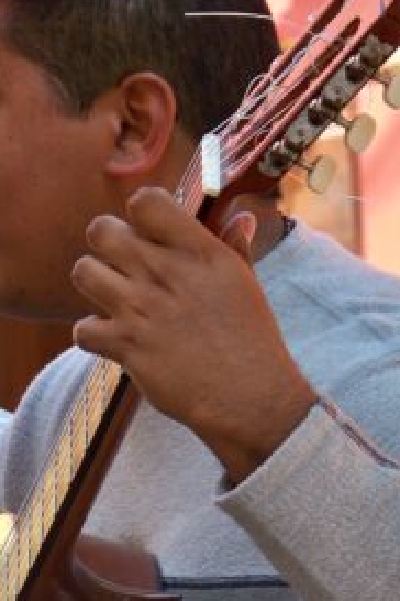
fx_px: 4716
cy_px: 460
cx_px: -25
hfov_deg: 4.8
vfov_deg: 7.3
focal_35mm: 283
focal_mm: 22.2
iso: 80
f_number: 3.2
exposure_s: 1/60
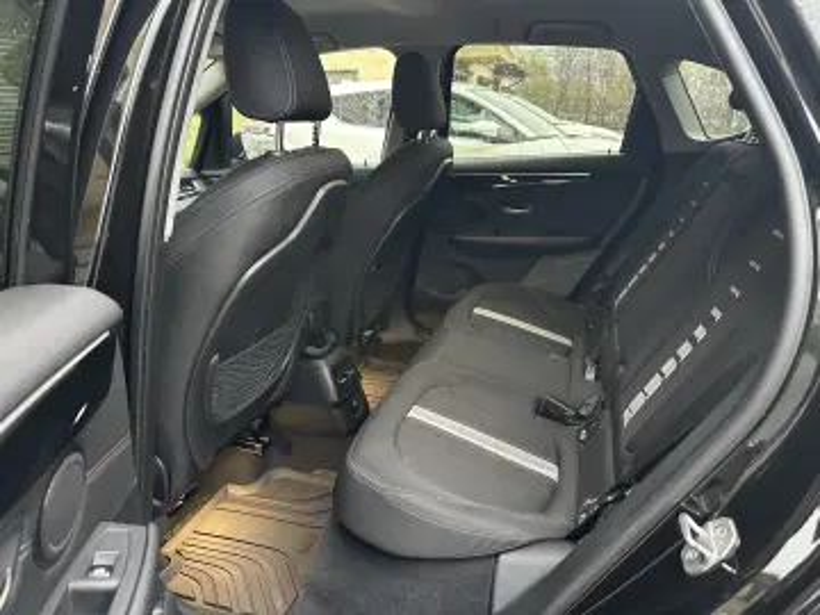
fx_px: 569
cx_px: 410
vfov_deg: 56.8
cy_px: 308
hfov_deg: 71.6
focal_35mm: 24
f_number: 1.78
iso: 640
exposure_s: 1/33
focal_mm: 6.86
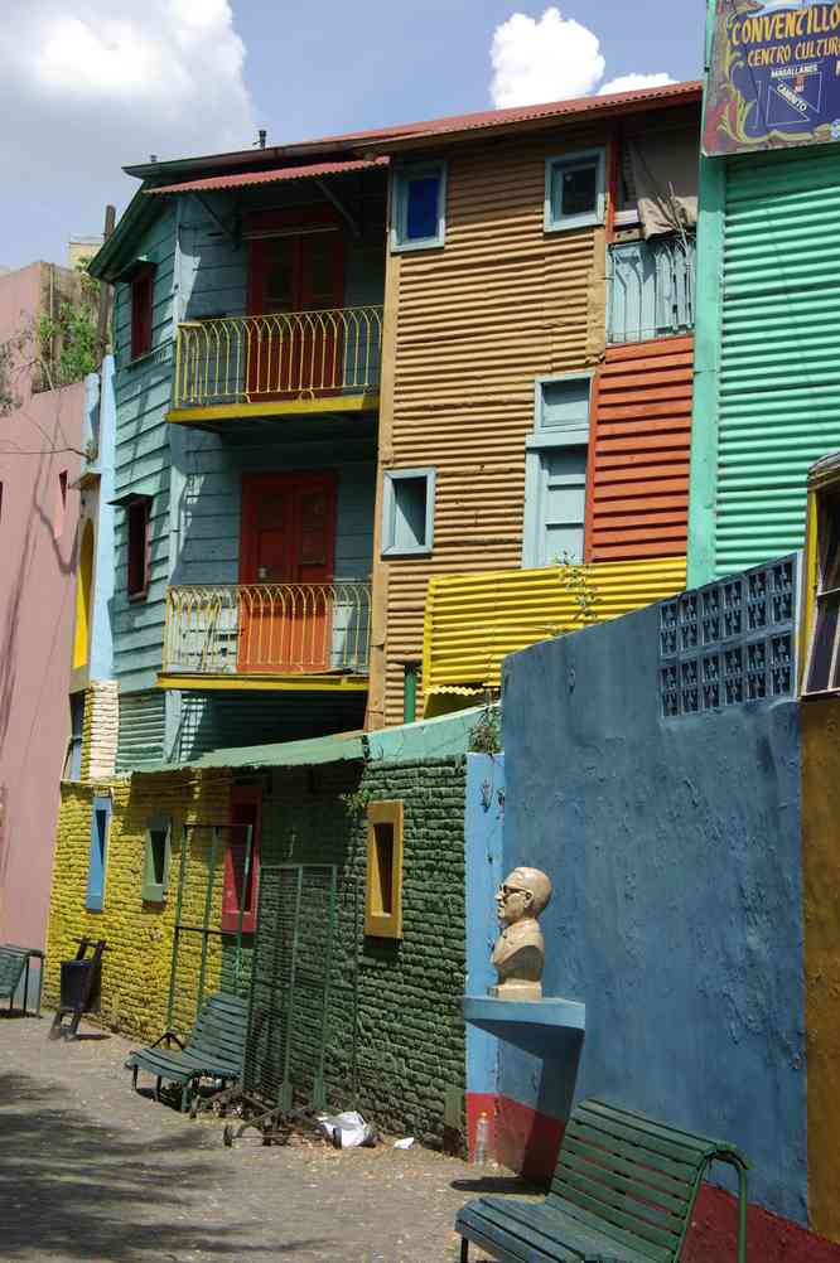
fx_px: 2525
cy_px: 632
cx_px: 420
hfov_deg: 18.9
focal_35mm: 72
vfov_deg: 28.1
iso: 100
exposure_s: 1/180
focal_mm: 47.5
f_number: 8
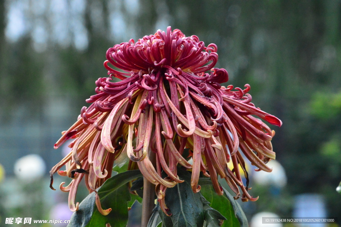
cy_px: 114
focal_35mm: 232
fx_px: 2200
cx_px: 170
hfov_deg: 8.9
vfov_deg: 5.9
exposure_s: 1/250
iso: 4500
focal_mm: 155
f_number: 16
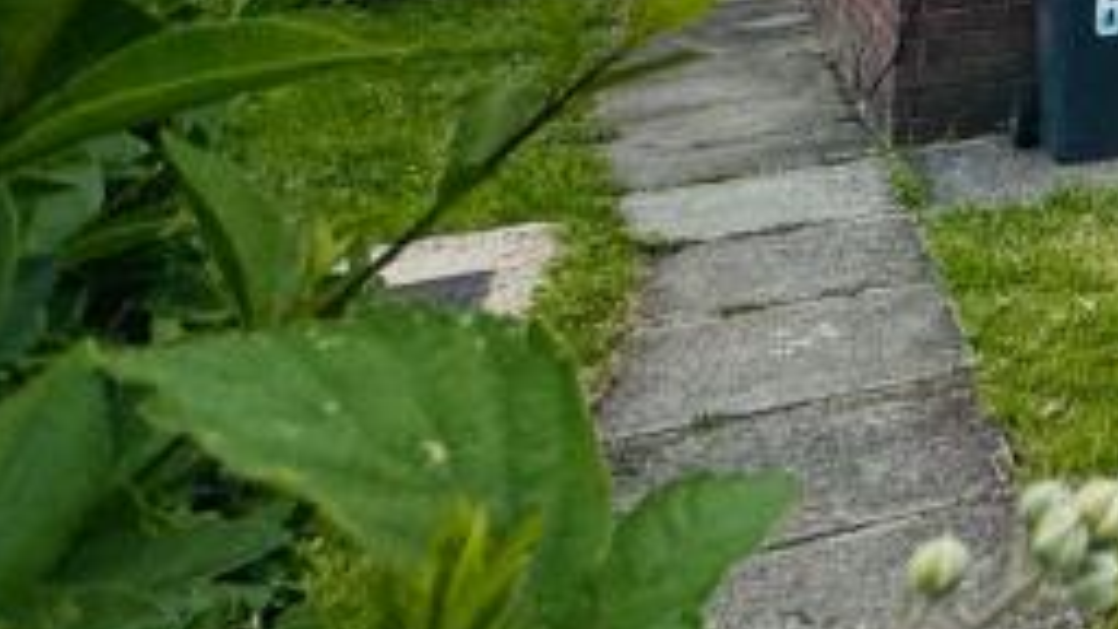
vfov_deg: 16.0
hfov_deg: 23.4
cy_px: -581
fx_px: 1808
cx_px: 1869
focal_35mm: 61
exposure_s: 1/1976
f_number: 2.2
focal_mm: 2.22
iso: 50
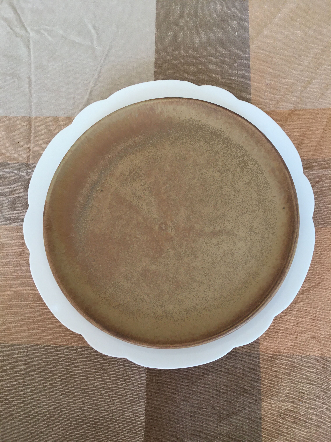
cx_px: 166
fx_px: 370
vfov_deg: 61.7
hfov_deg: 48.2
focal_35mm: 29
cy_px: 221
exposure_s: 1/33
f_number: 2.2
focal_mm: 4.15
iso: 40
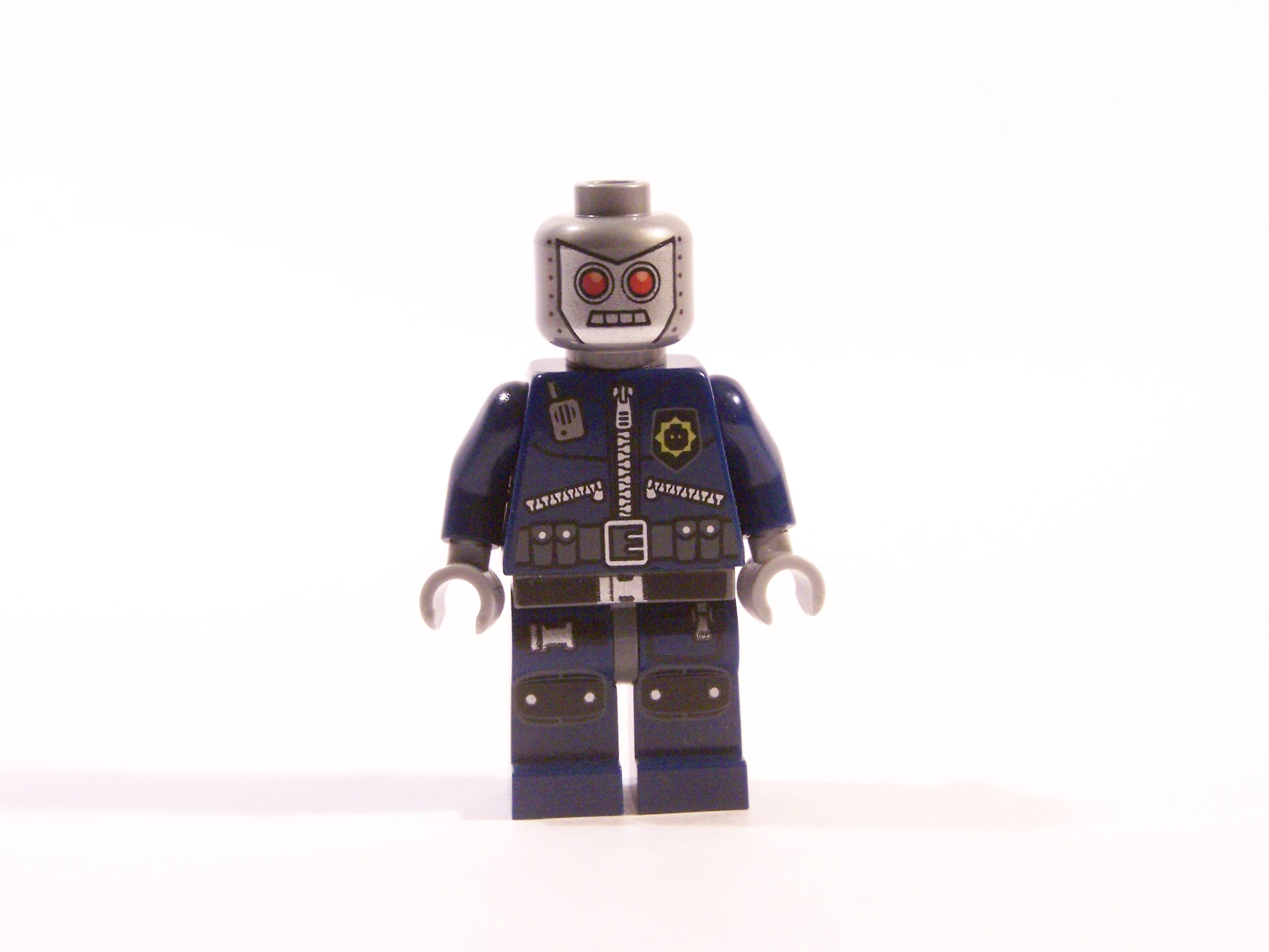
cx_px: 634
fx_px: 2456
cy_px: 476
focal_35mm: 67
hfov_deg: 29.0
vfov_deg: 21.9
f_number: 3.6
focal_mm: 11.1
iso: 400
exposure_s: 1/30
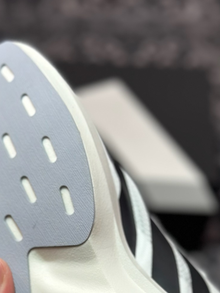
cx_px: 96
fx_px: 839
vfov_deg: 19.3
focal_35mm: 99
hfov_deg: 14.9
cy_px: 293
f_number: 1.78
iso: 80
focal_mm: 6.86
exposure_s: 1/797
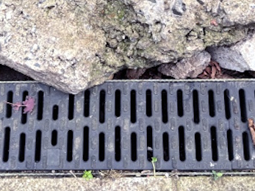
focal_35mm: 75
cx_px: 111
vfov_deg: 19.0
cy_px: -9
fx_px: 552
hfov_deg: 26.0
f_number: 1.6
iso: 100
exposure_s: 1/121
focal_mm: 5.1
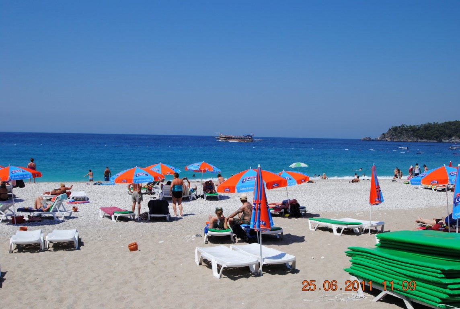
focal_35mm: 36
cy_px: 154
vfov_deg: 37.0
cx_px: 230
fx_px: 461
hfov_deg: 53.0
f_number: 9
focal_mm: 24
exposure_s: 1/320
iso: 100
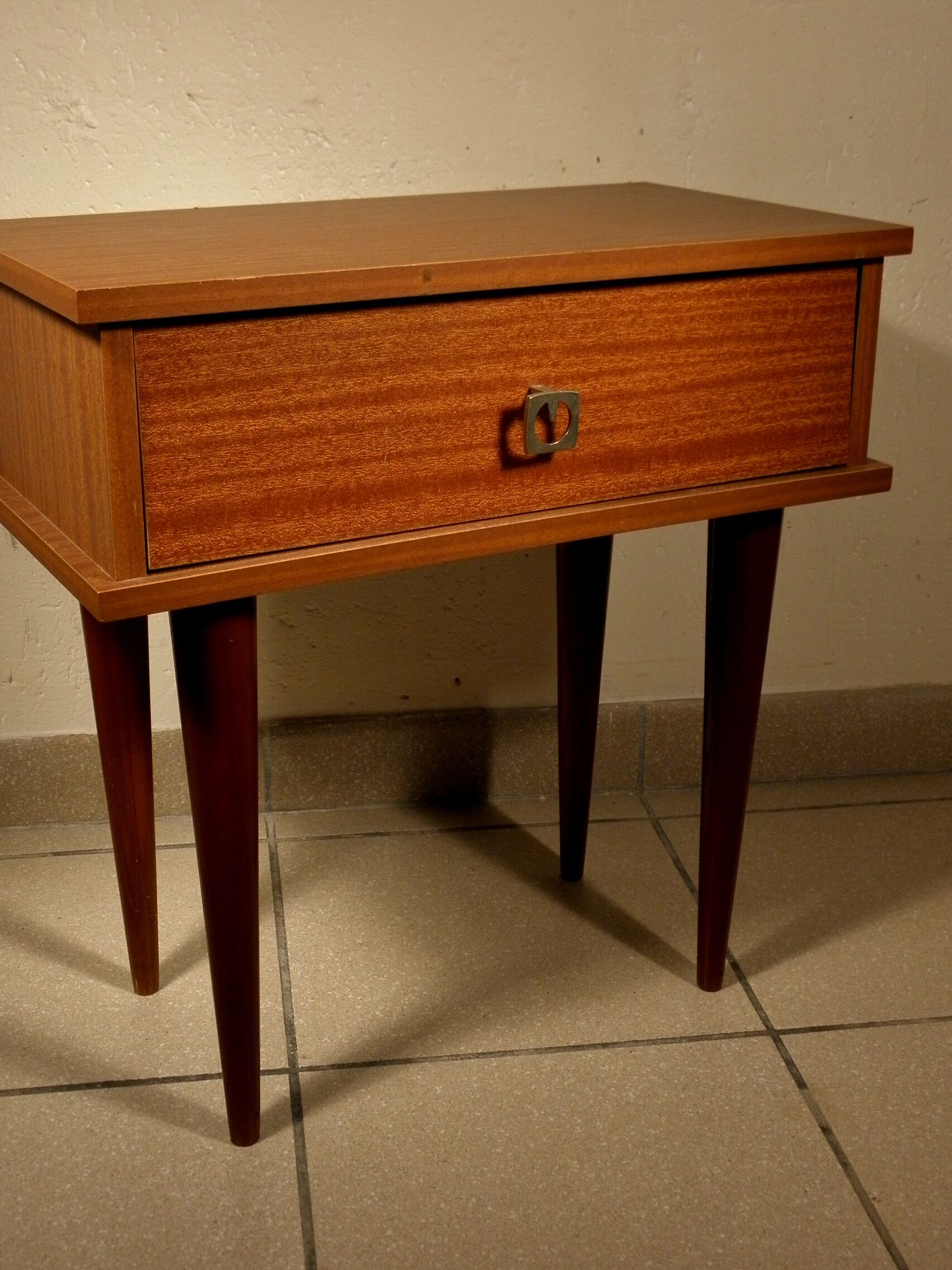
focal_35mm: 44
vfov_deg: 42.9
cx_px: 465
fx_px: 1613
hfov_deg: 32.9
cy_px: 557
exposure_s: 1/40
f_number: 3.8
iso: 200
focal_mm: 7.1
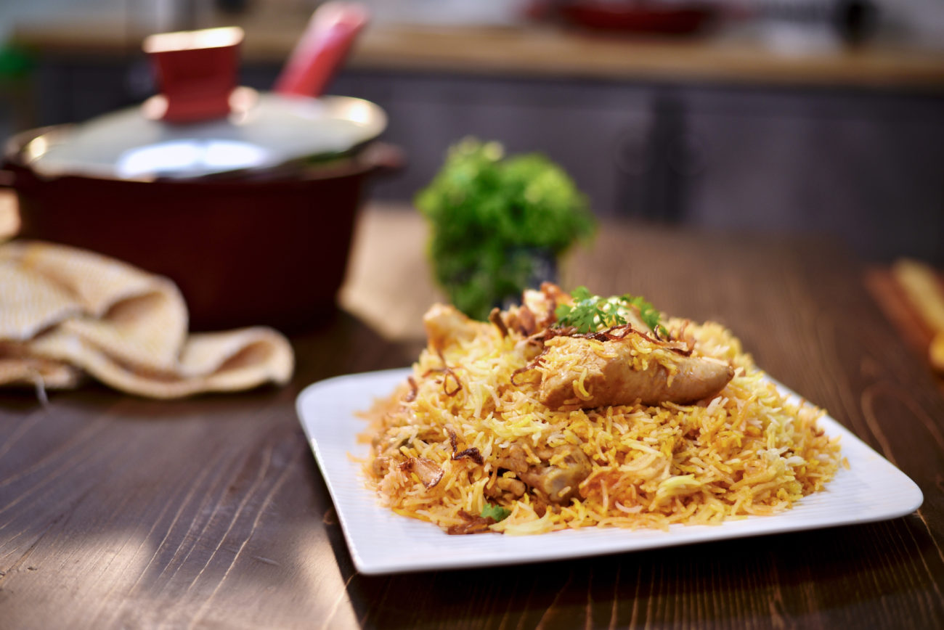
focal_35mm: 50
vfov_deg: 27.0
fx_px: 1312
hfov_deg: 39.6
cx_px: 472
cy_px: 315
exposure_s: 1/320
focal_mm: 50
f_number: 2
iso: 320
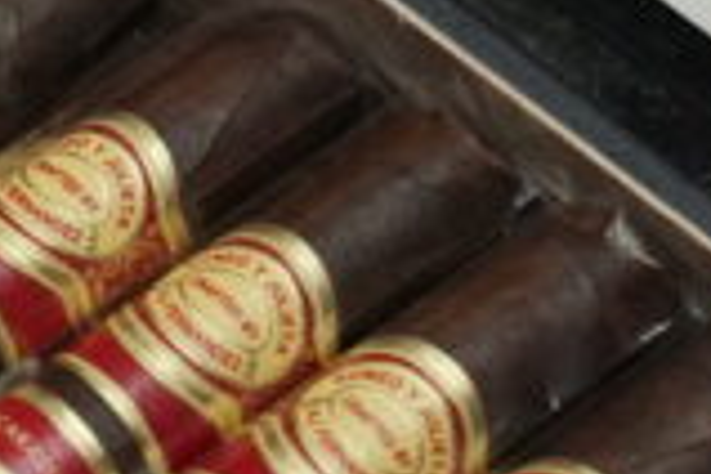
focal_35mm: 380
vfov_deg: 3.6
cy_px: 262
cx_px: -581
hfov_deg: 5.3
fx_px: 7504
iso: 5000
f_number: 5
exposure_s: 1/250
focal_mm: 59
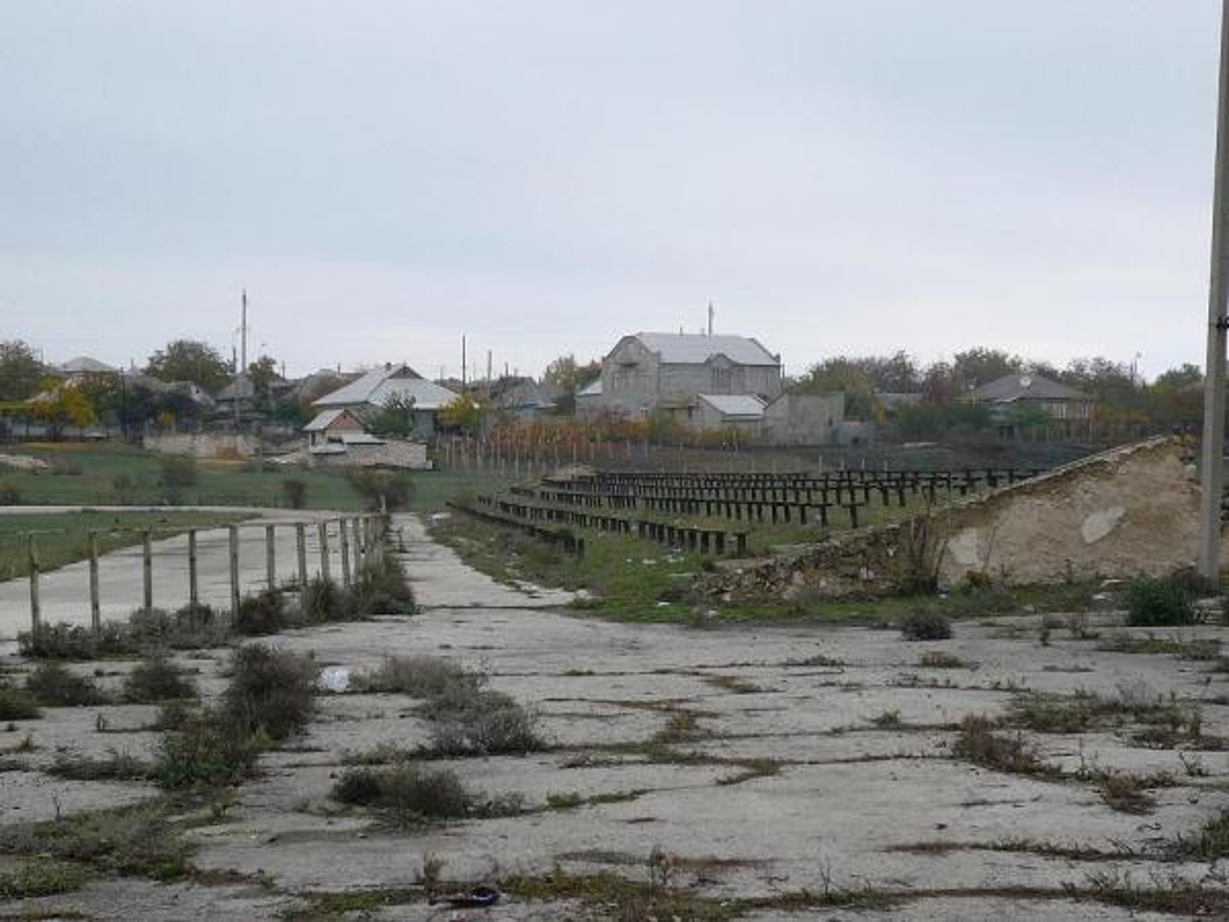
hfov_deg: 27.8
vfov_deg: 21.0
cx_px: 614
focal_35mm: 70
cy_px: 461
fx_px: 2485
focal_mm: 9.6
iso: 100
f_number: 4
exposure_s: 1/160
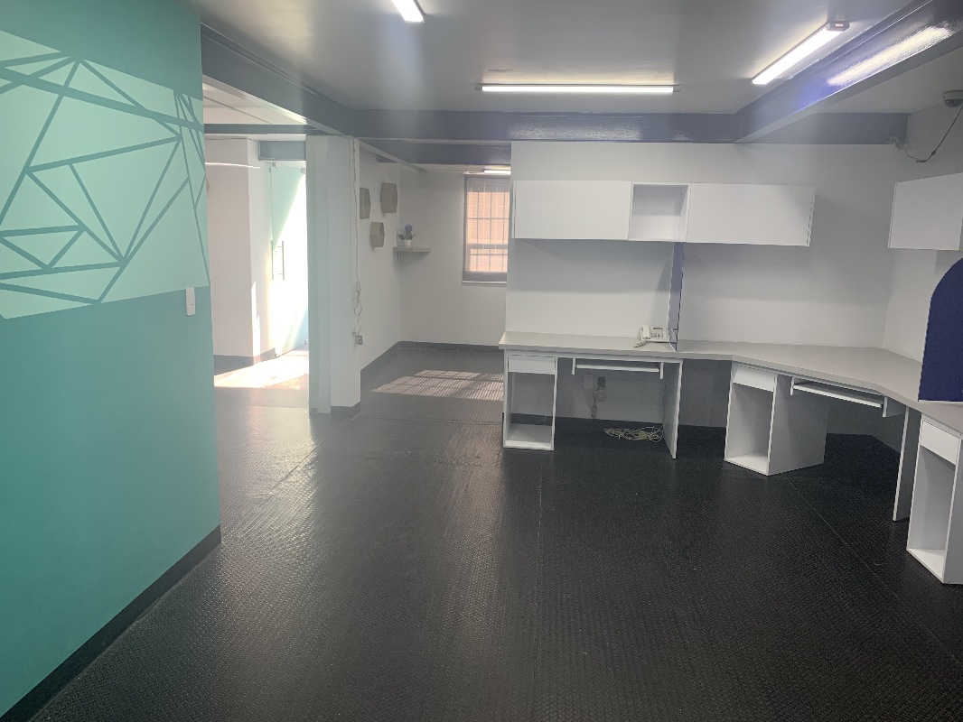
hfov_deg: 67.3
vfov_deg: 53.1
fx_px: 723
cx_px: 482
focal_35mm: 26
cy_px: 361
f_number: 1.8
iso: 80
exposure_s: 1/121
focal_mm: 4.25
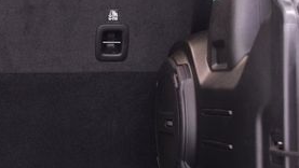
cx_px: -25
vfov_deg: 10.4
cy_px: 37
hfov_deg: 17.8
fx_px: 920
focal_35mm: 116
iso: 1600
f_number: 2.8
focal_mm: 32
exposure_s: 1/15
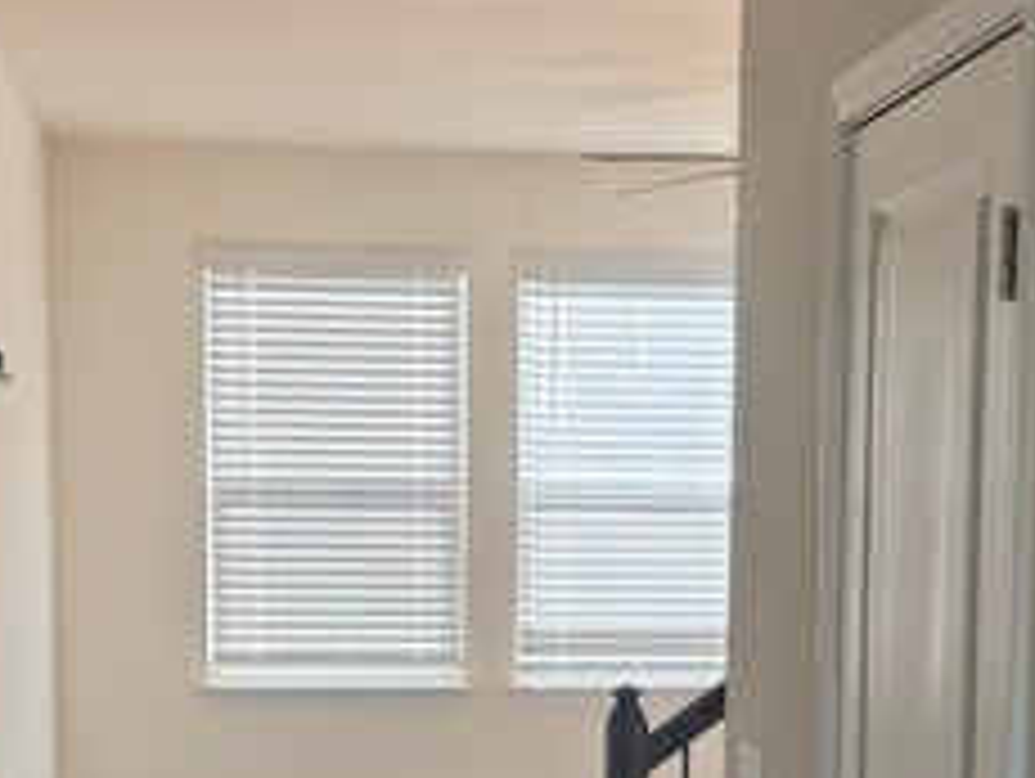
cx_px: 592
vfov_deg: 16.3
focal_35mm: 89
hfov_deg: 22.0
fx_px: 2664
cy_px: 769
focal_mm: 6.76
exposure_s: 1/240
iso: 125
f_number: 1.78
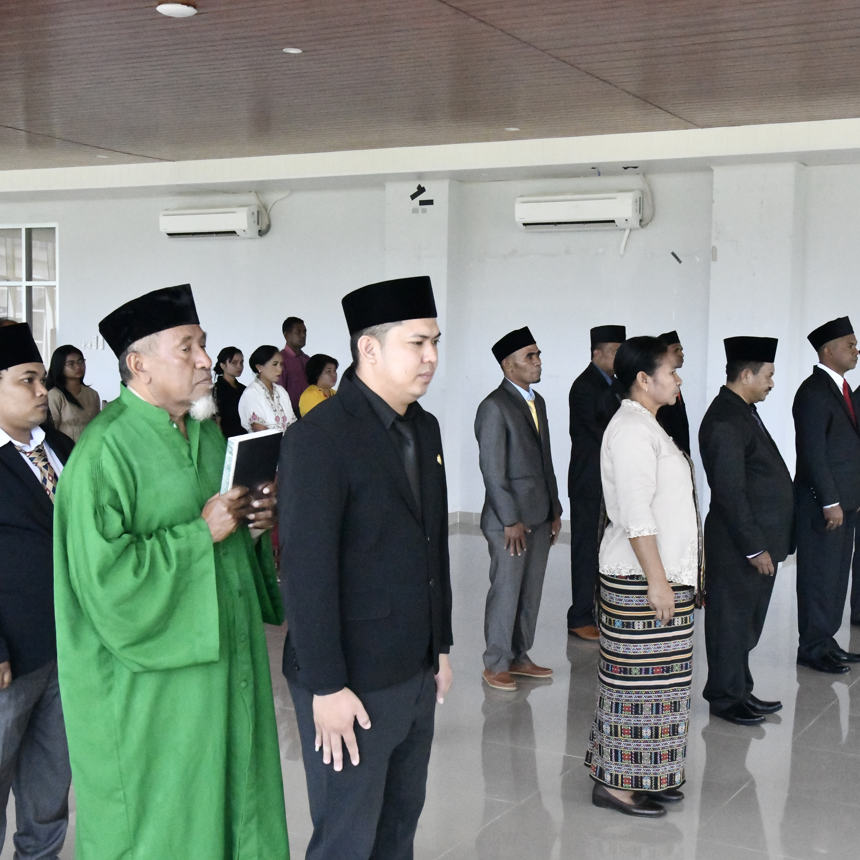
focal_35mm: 49
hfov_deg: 34.6
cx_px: 482
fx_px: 1377
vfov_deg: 34.7
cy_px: 429
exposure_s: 1/500
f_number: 11
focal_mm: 38
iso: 20000
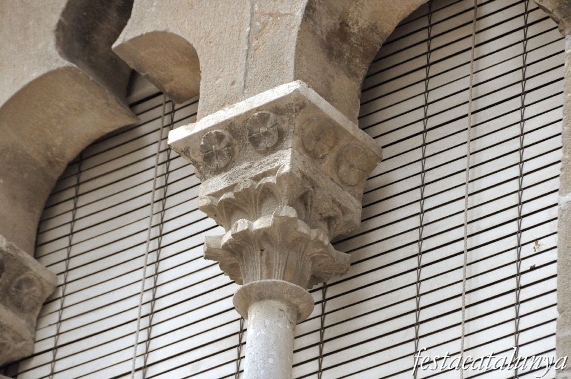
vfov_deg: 4.6
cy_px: 190
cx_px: 286
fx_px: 4752
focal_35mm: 300
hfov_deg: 6.9
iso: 3200
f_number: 8
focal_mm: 200
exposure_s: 1/1000
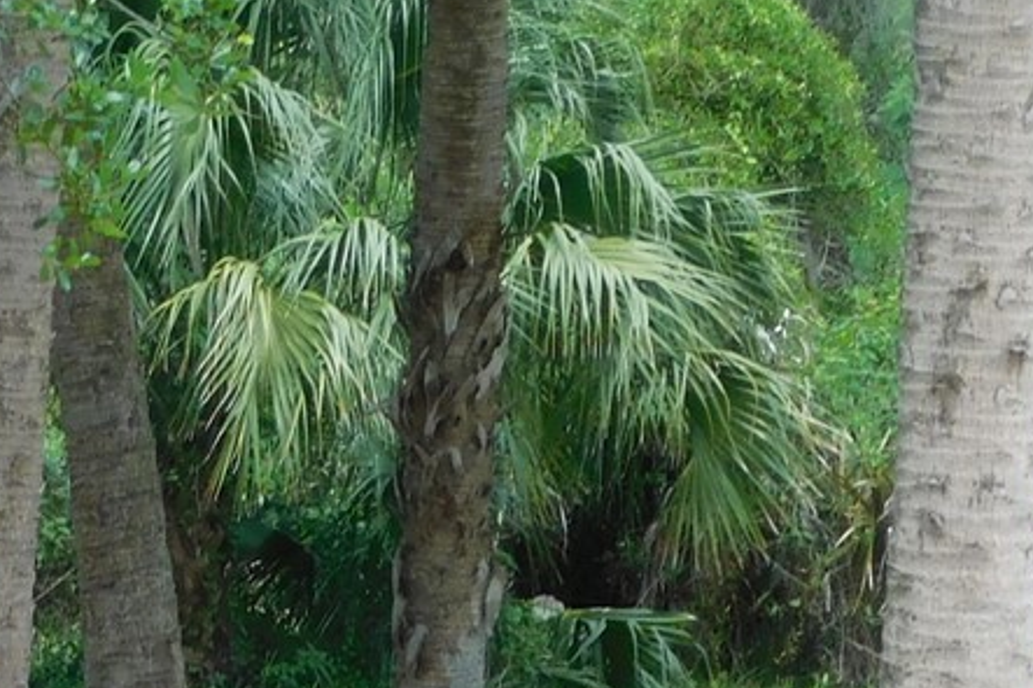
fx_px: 10670
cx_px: -557
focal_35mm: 372
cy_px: 700
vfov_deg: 3.7
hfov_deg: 5.5
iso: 125
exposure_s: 1/100
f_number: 4.6
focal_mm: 17.6
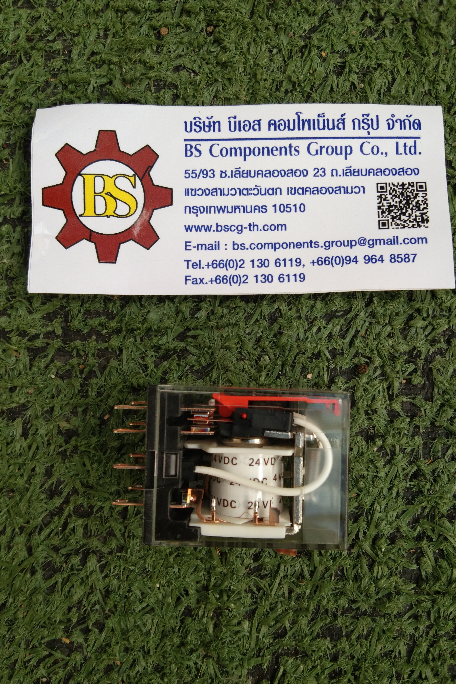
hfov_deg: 41.1
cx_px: 241
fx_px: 608
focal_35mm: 32
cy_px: 351
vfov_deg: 58.7
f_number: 2.2
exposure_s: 1/100
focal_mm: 3.65
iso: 80
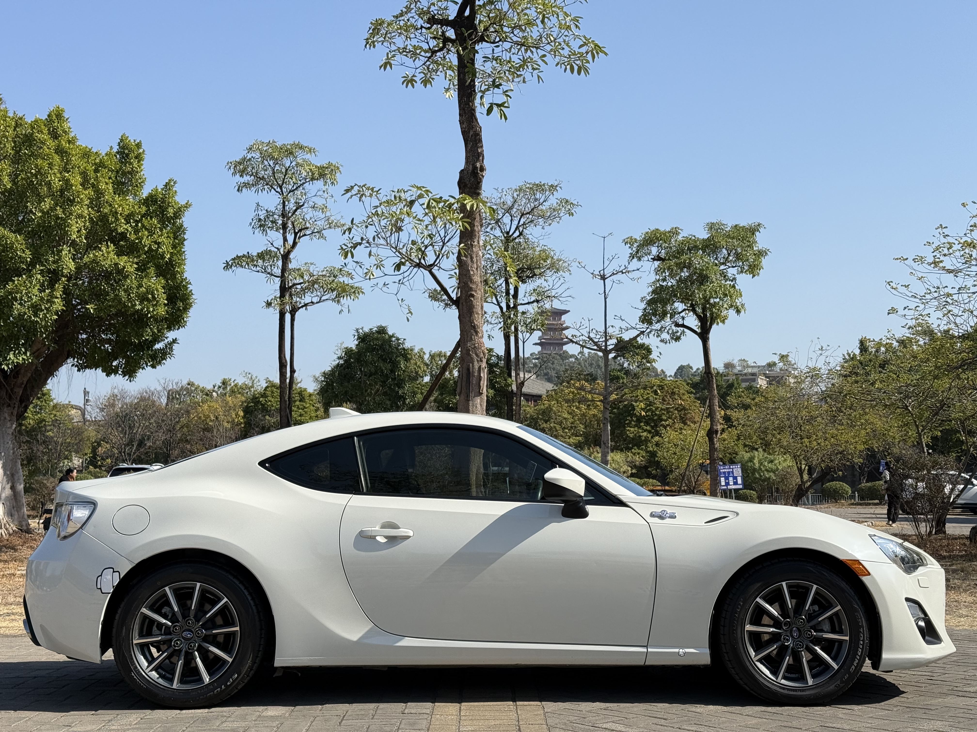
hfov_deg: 39.7
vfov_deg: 30.3
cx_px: 488
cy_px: 366
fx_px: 1355
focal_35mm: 48
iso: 64
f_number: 1.78
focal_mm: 6.76
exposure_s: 1/3704
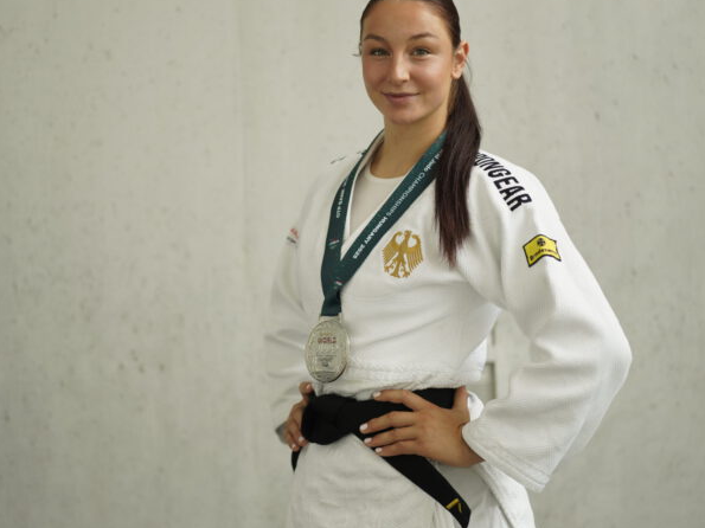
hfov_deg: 24.4
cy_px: 212
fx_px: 1629
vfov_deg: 18.4
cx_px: 351
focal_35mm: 80
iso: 100
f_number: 1.8
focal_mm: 55
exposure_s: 1/500
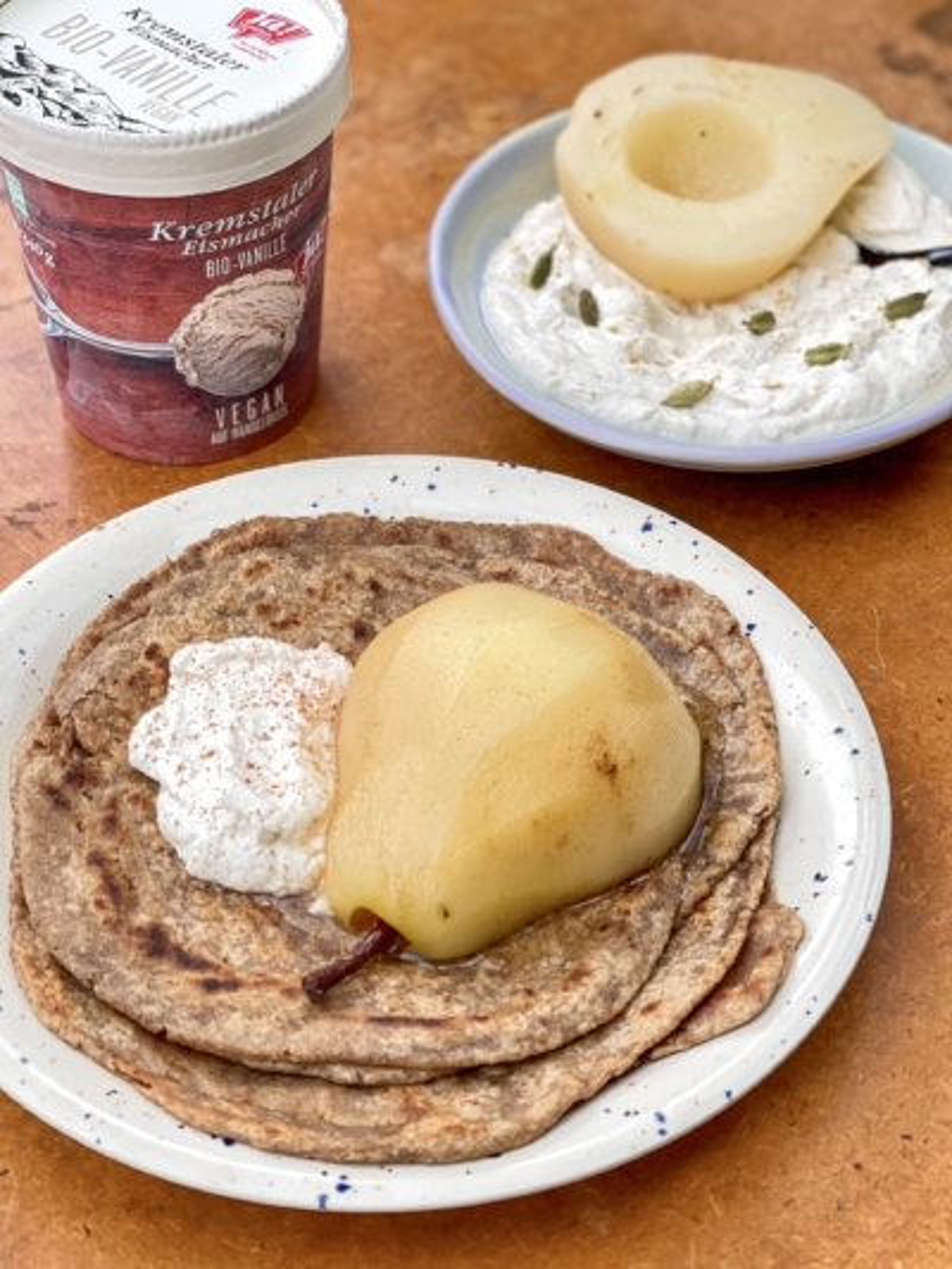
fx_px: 2346
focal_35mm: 64
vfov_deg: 30.3
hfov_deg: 22.9
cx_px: 476
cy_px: 634
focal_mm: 7.5
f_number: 2.2
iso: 160
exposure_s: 1/120
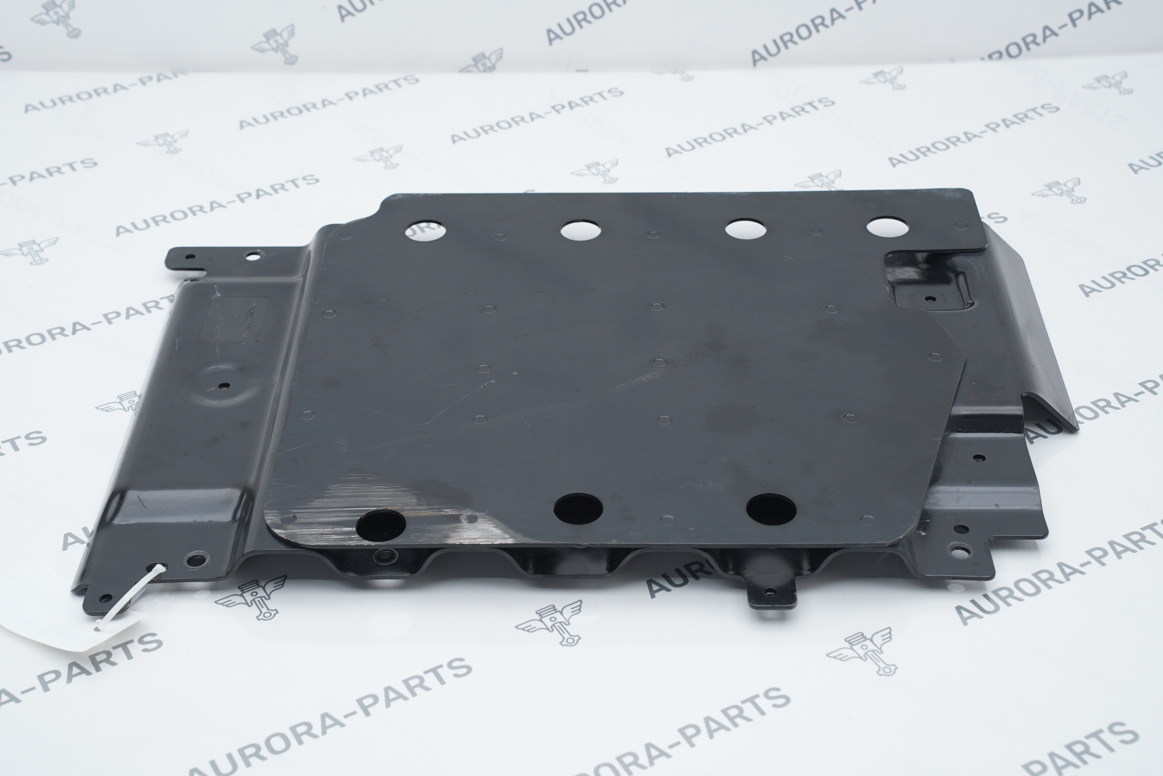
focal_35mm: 58
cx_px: 582
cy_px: 388
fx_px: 1874
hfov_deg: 34.5
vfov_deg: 23.4
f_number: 6.3
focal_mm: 58
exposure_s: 1/160
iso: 500
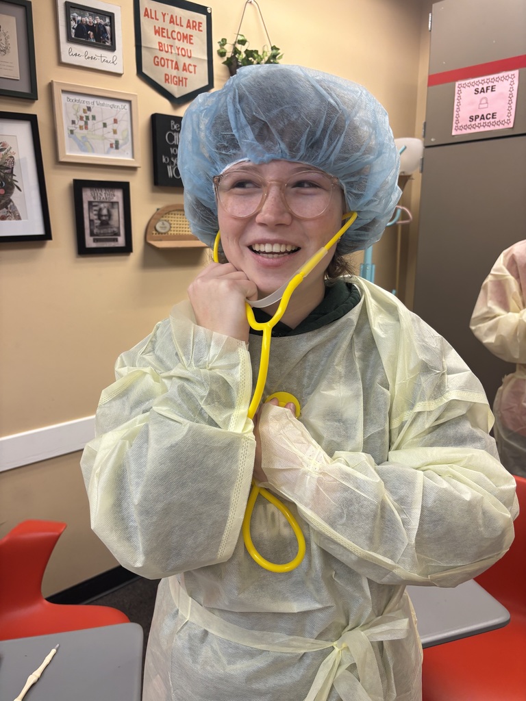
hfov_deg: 53.1
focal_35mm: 26
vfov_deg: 67.3
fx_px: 527
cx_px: 263
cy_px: 350
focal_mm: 5.96
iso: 80
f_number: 1.6
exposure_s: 1/60
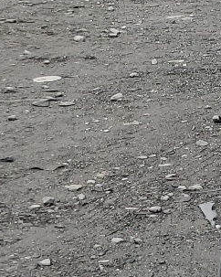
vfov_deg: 14.4
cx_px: 722
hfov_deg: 8.8
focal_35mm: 134
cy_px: 186
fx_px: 1097
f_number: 1.5
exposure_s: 1/1429
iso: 50
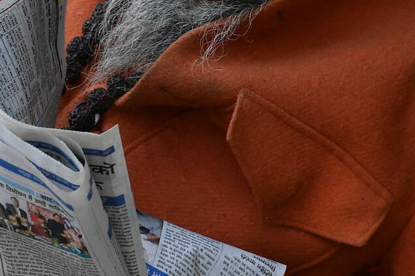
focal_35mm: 818
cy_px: 26
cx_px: 84
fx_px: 9424
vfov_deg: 1.7
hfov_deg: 2.5
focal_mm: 145
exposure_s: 1/160
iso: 200
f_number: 6
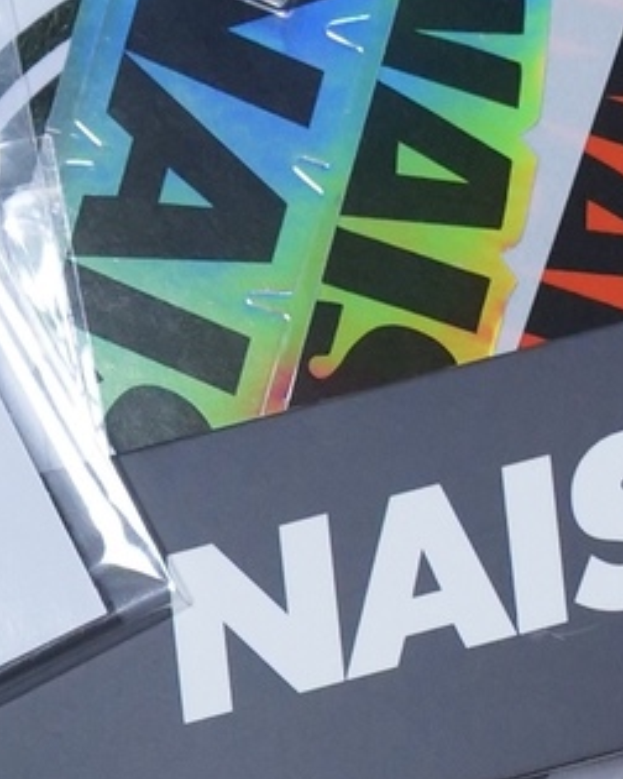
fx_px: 7583
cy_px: 1976
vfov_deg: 5.6
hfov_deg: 4.6
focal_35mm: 329
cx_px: 1562
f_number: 4.5
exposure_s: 1/500
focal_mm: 46
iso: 2500
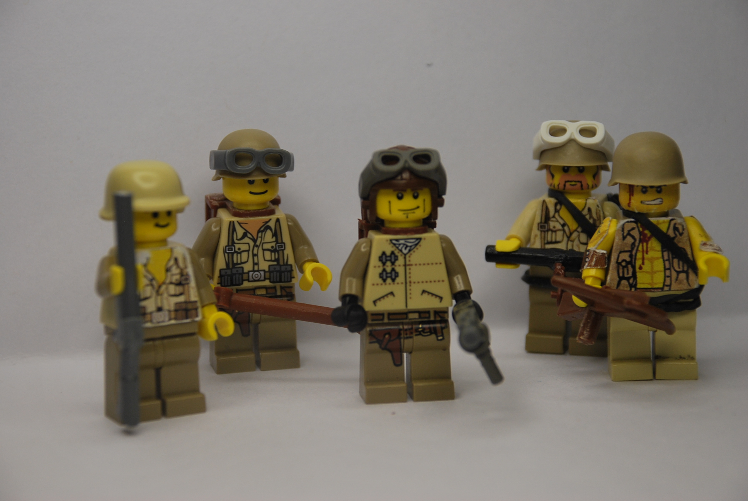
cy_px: 250
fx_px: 2652
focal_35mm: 128
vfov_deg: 10.8
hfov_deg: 16.1
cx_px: 374
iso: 200
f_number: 6.3
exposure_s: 1/125
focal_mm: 85
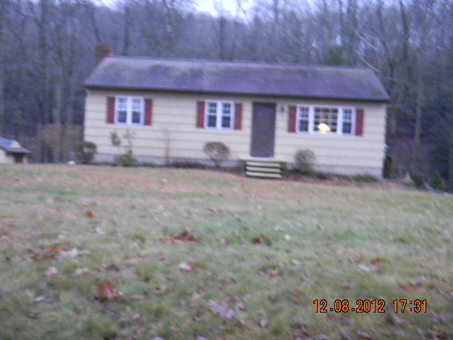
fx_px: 615
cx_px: 224
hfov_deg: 40.4
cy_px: 169
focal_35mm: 47
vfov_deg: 30.9
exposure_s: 1/2.7
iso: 800
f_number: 4.1
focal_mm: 8.3
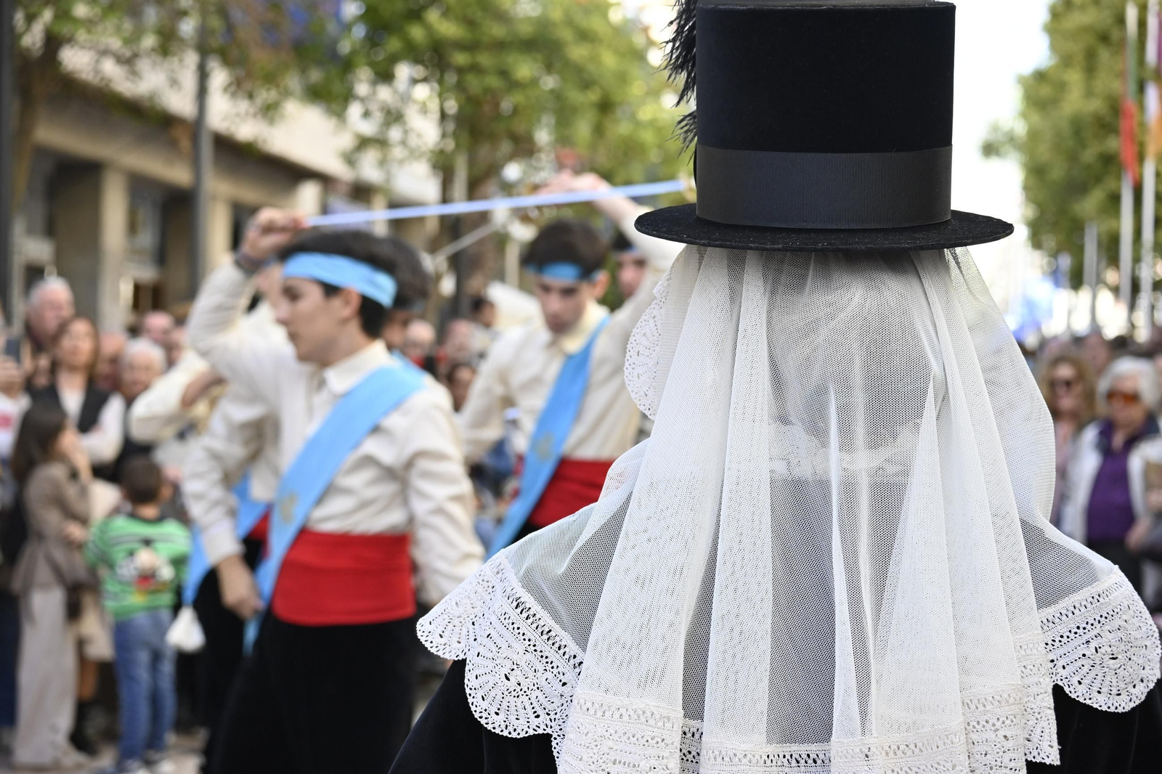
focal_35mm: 75
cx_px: 581
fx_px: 2420
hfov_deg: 27.0
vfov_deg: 18.2
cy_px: 387
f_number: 5.6
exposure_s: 1/500
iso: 800
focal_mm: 50
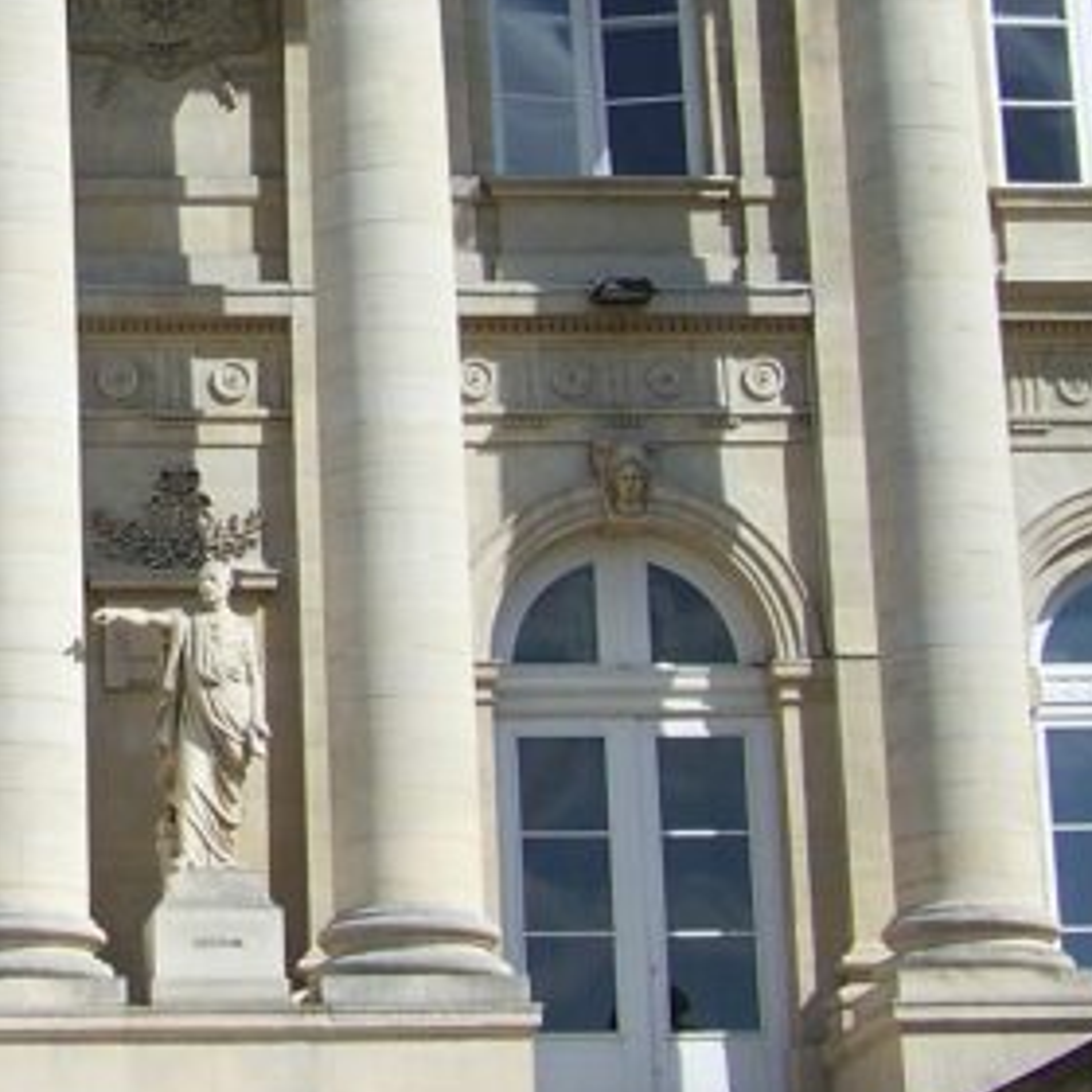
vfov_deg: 12.4
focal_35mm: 139
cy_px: 20
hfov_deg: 12.2
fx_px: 4961
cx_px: -320
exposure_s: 1/500
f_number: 4
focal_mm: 6.75
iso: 64
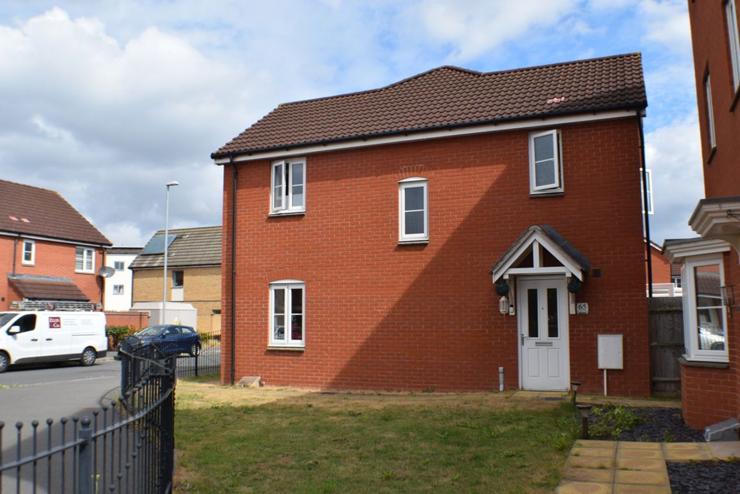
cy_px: 247
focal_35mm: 39
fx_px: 802
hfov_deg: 49.5
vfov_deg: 34.2
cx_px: 370
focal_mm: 26
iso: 200
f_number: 10
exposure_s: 1/400
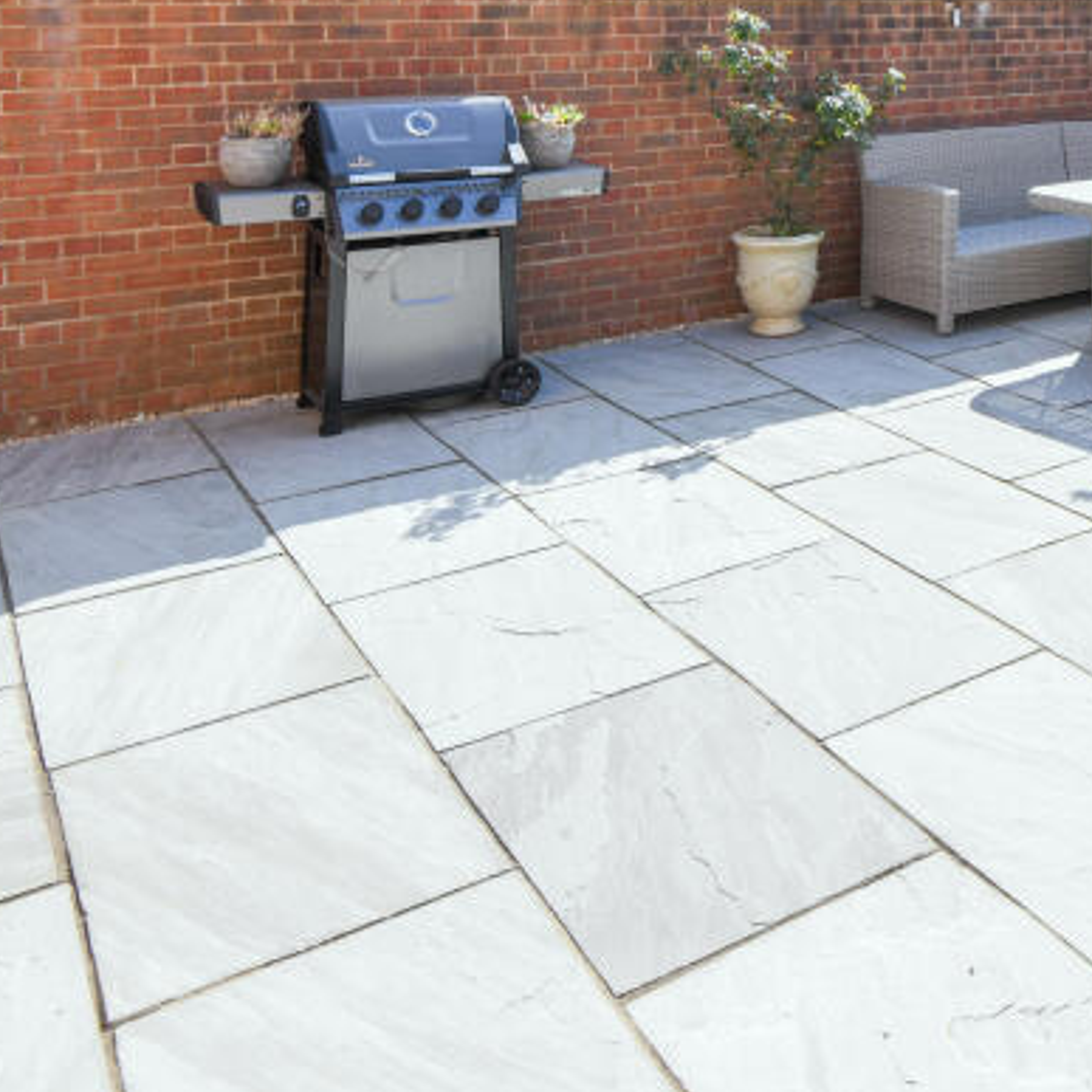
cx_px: 1154
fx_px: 1285
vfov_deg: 42.7
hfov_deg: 39.2
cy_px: 134
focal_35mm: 36
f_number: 6.3
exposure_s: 1/1250
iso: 320
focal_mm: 16
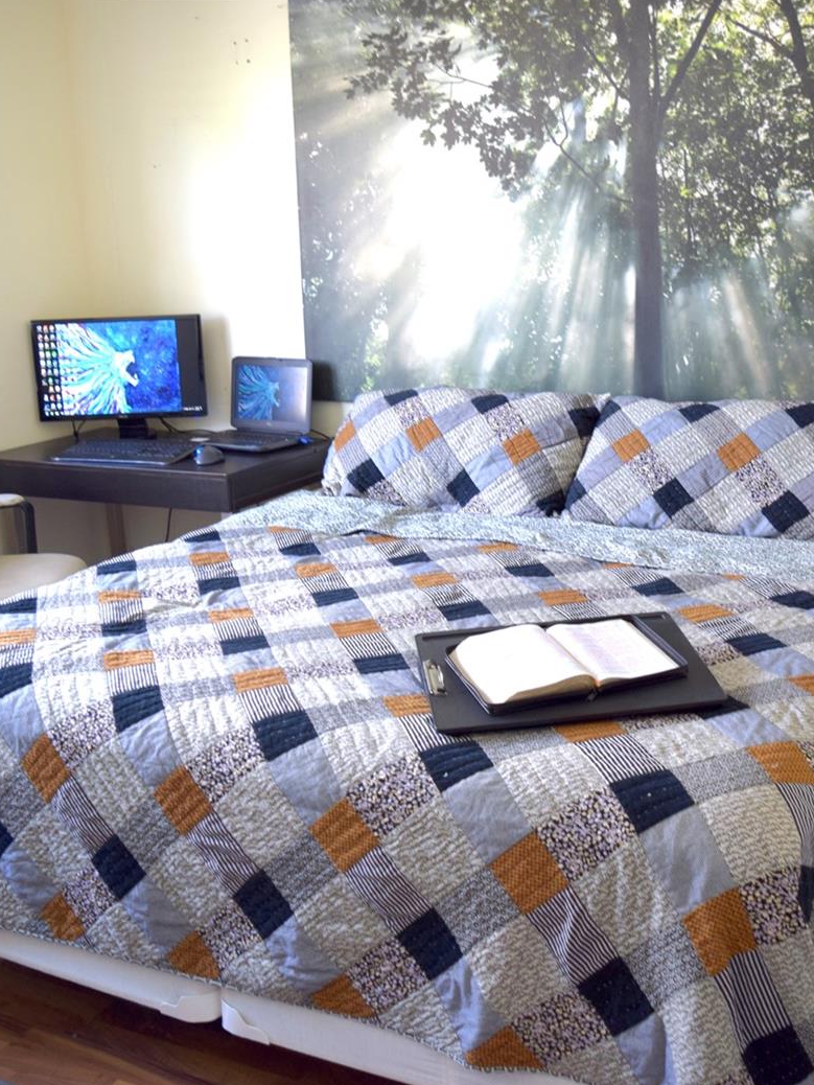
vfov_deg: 46.8
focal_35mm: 40
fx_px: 1254
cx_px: 521
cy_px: 551
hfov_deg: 35.7
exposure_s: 1/60
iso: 450
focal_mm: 18
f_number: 3.5
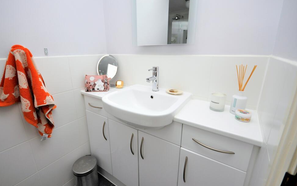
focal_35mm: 16
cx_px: 142
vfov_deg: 71.2
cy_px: 87
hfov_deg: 97.7
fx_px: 130
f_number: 4
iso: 800
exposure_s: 1/60
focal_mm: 10
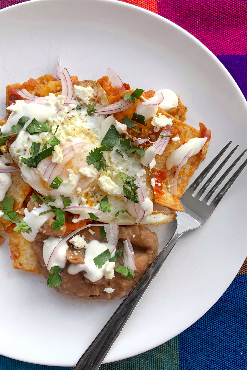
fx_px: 288
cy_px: 185
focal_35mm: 28
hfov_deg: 46.3
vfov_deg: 65.5
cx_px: 112
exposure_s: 1/194
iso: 25
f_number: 1.8
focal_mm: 4.25
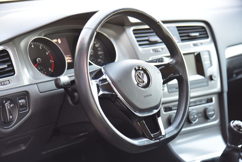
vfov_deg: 14.0
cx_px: 121
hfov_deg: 20.8
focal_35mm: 98
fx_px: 659
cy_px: 81
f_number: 4
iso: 500
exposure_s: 1/40
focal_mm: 98
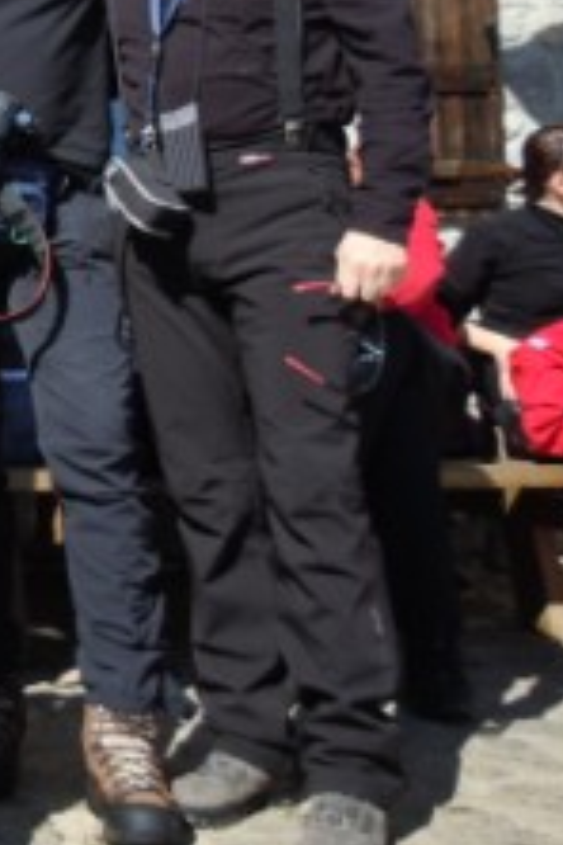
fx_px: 1478
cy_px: 213
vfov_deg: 31.3
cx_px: -270
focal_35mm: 63
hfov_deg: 19.1
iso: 100
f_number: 3.5
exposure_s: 1/640
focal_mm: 5.4
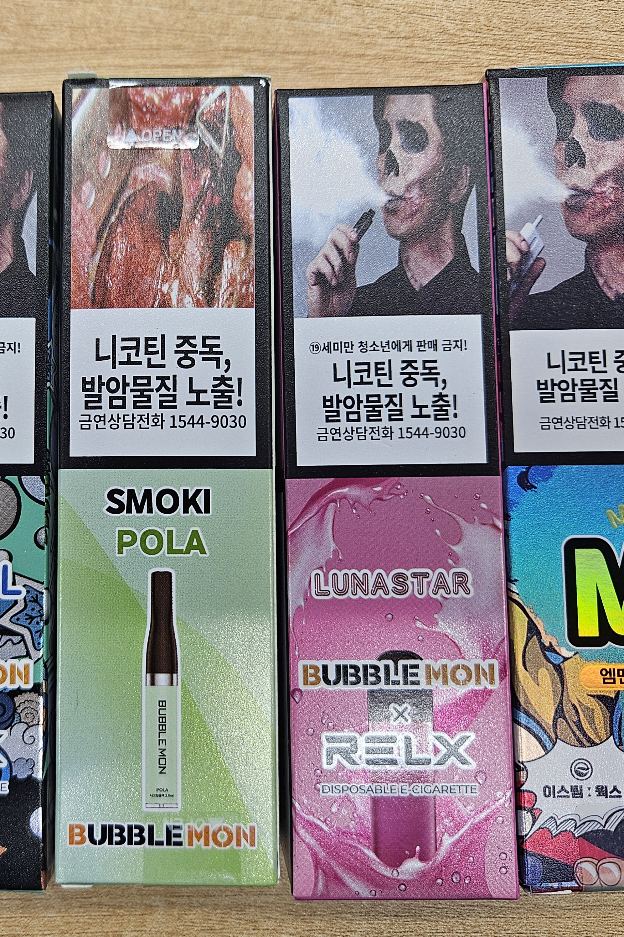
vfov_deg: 58.7
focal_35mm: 32
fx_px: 832
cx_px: 163
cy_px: 469
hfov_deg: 40.1
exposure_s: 1/120
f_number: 1.8
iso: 50
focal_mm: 5.4
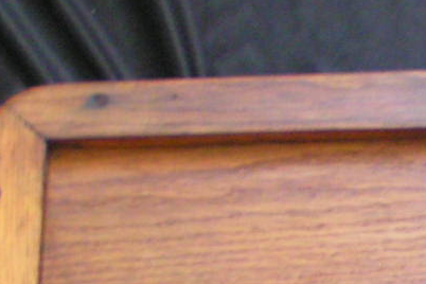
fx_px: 3088
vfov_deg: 5.2
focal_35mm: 261
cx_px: 617
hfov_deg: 7.8
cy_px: 490
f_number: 3.2
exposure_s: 1/10
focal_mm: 9.7
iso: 200
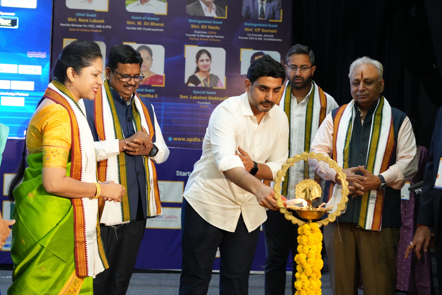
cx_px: 221
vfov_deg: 27.0
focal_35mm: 50
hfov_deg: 39.6
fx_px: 614
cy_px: 148
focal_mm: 50
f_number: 3.5
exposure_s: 1/100
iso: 3200
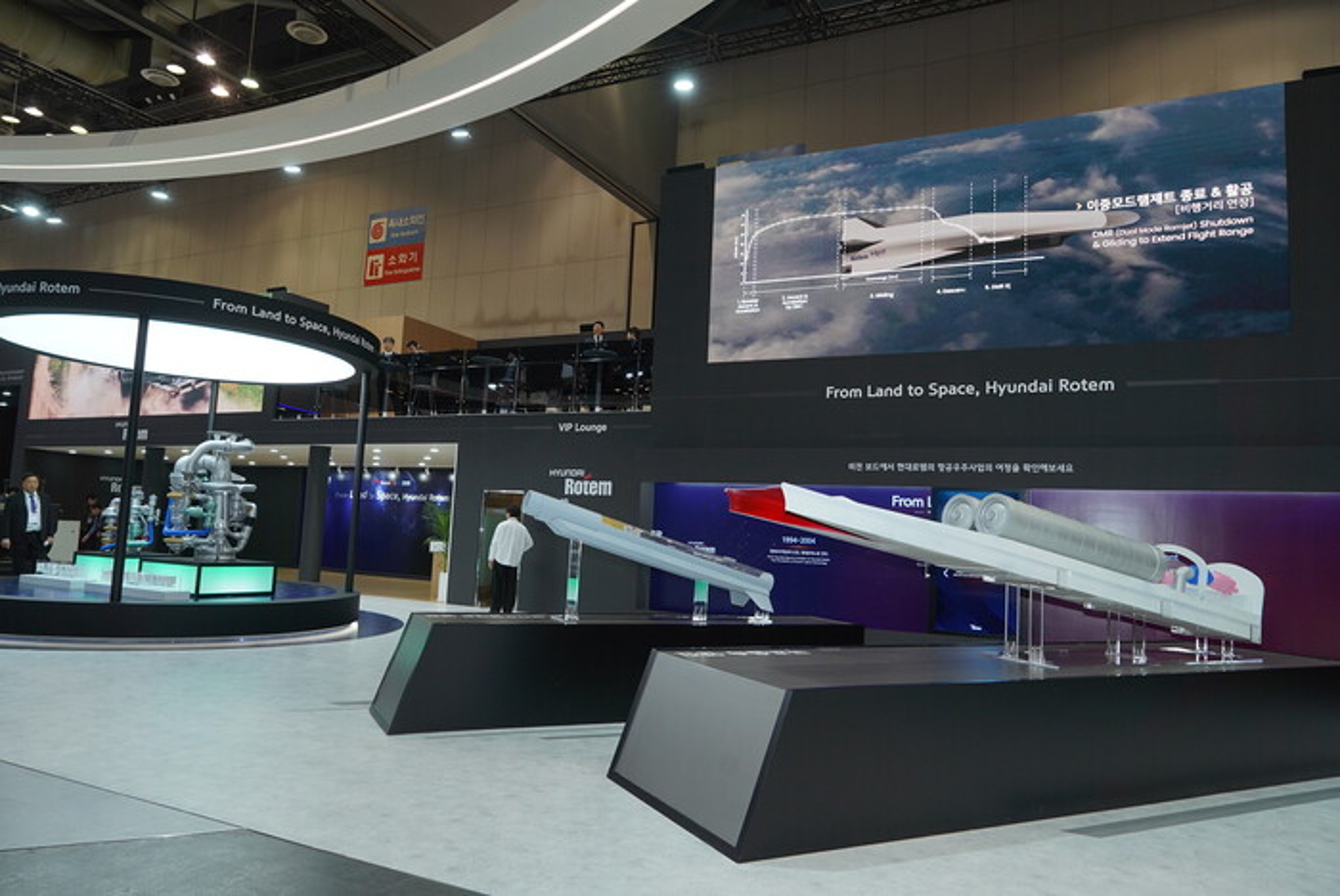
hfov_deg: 73.7
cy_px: 448
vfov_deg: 53.2
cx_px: 670
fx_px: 894
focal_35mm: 24
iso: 800
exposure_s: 1/160
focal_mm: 24
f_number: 5.6
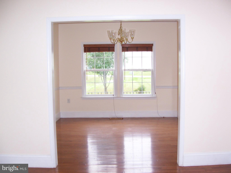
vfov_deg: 39.7
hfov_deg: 51.4
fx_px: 240
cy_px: 86
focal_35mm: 36
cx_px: 116
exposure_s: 1/60
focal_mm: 6
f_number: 3
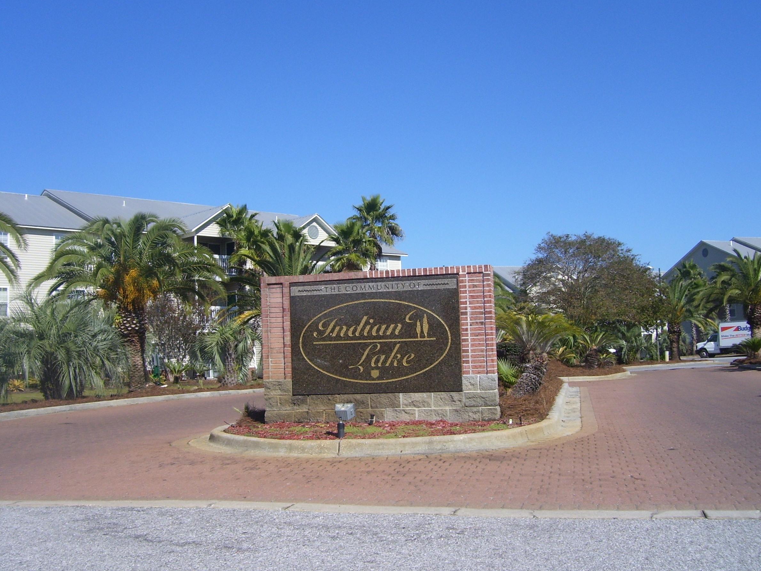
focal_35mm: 40
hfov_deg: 46.8
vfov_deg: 36.0
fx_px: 879
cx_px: 371
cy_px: 292
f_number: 4.8
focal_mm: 6
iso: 80
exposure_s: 1/750
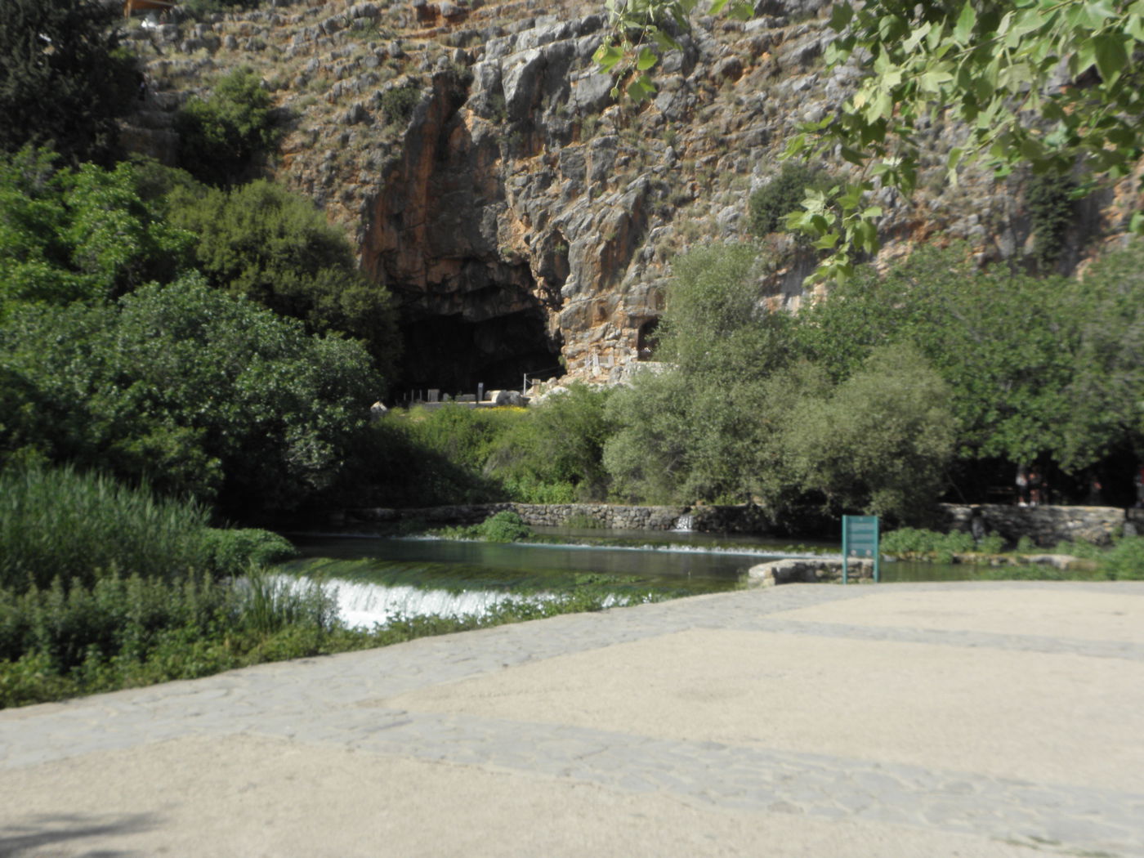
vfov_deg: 37.7
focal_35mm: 38
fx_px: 1256
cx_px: 572
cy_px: 429
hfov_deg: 49.0
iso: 64
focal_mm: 6.85
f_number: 5.6
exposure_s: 1/200
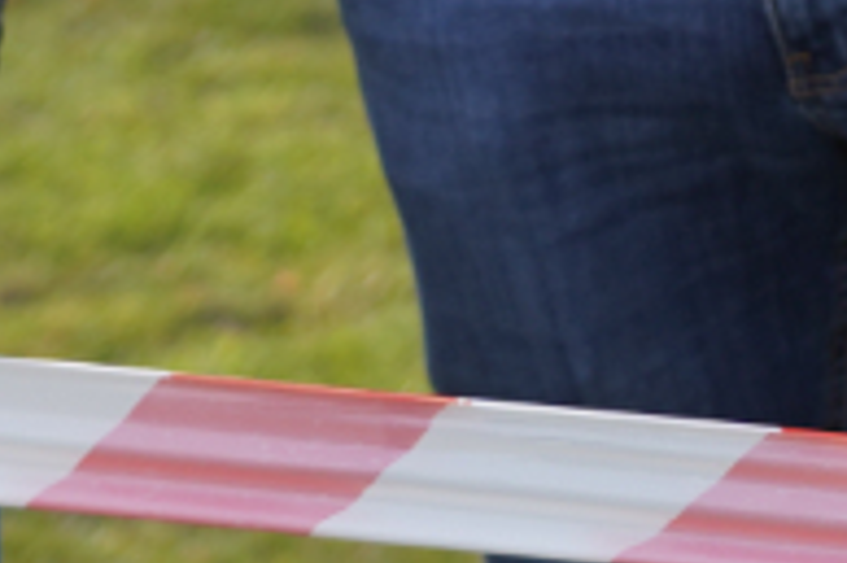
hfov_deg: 5.7
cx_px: 851
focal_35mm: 362
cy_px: -1163
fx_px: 8510
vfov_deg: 3.7
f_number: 4
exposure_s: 1/200
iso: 100
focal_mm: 54
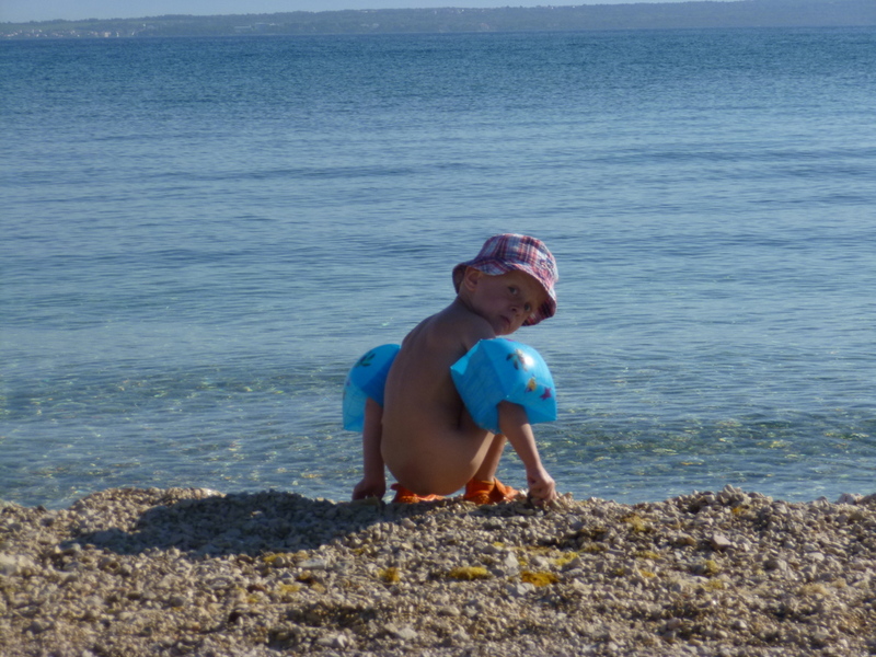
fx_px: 3113
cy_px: 328
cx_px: 438
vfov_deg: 12.0
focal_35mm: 123
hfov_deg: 16.0
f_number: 5.7
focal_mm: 22.1
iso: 100
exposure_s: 1/500
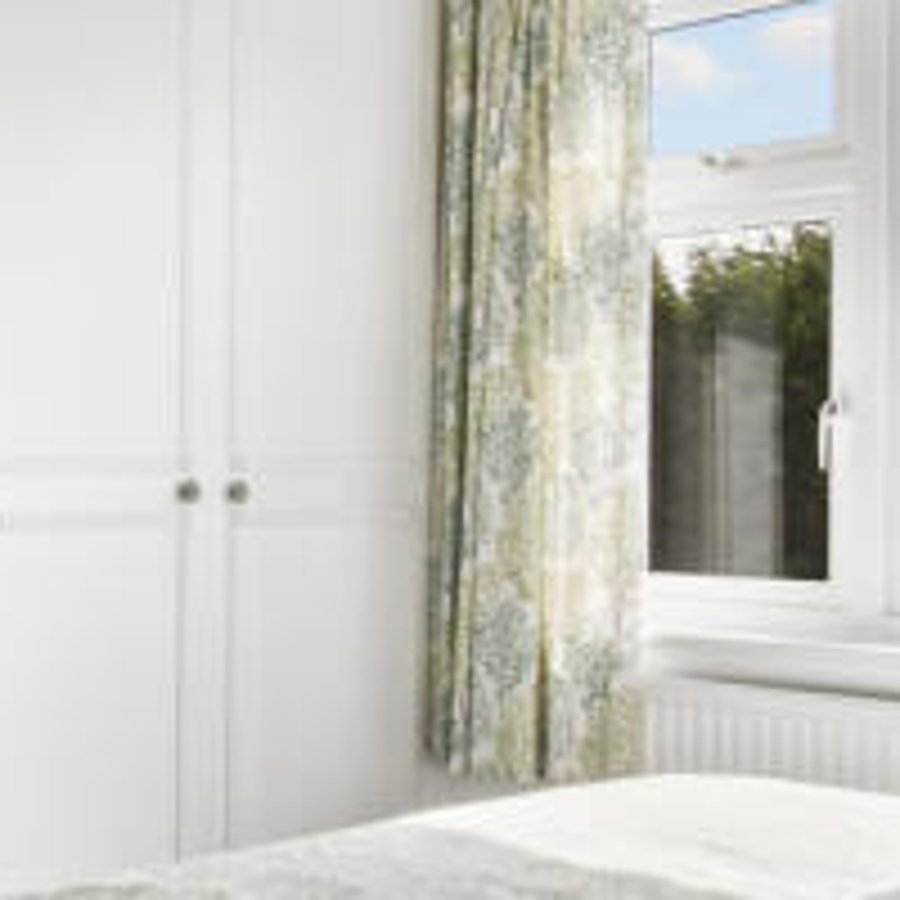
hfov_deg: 26.7
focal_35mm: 61
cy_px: 488
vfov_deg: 28.1
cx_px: 14
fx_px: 1794
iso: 200
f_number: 16
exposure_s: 1/10
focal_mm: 14
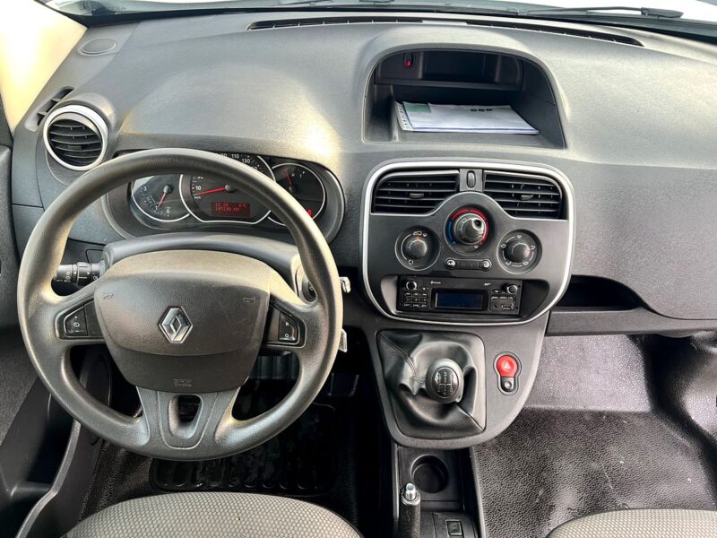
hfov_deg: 67.3
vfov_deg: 53.1
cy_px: 269
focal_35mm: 26
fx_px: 539
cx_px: 358
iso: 50
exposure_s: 1/121
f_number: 1.5
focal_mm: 5.7
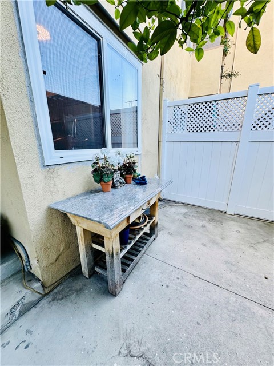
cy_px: 183
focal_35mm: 14
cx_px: 137
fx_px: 148
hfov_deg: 85.7
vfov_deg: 102.1
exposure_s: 1/99
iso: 50
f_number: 2.2
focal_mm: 2.22
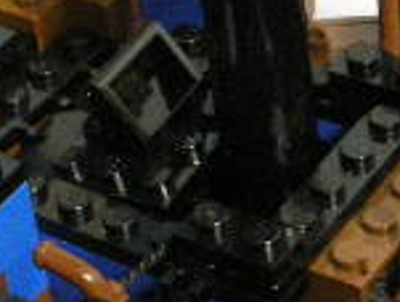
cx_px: 172
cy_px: 93
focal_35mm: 148
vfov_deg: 10.1
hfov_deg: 13.3
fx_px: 1714
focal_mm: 5.8
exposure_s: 1/8.1
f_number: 2.8
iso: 361
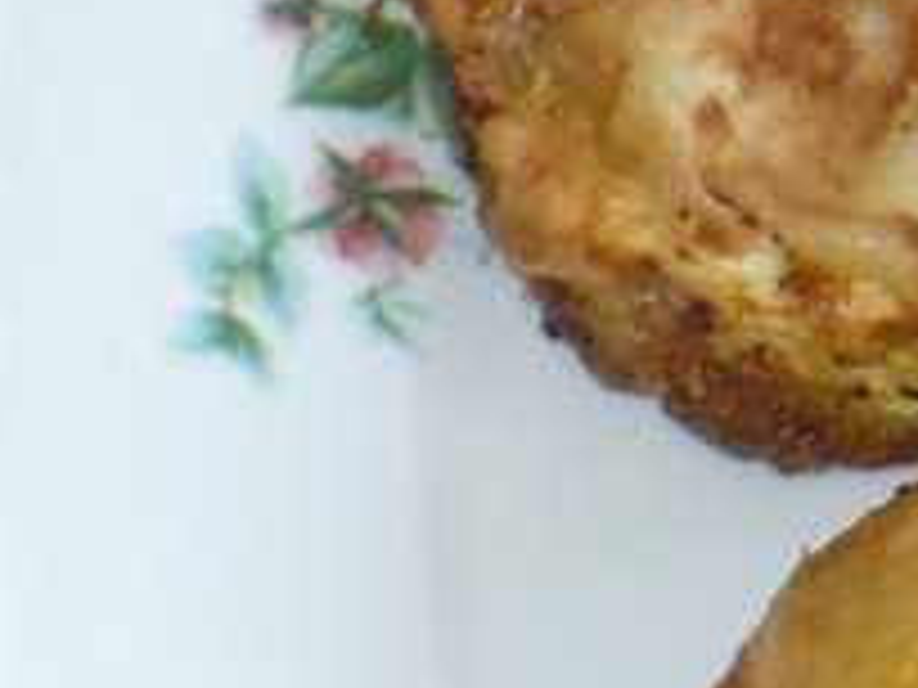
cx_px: 2326
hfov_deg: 6.7
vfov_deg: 5.3
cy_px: -58
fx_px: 7399
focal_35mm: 279
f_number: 2.8
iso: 100
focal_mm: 6.1
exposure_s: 1/30
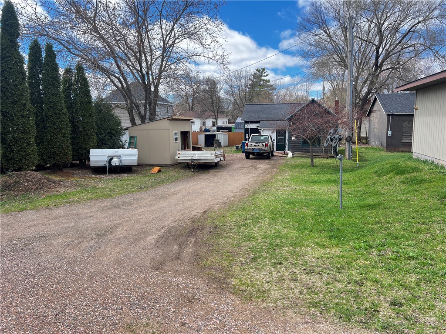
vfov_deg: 53.1
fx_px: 335
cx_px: 223
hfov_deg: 67.3
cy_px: 167
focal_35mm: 26
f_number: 1.5
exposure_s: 1/1058
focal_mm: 5.7
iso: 50
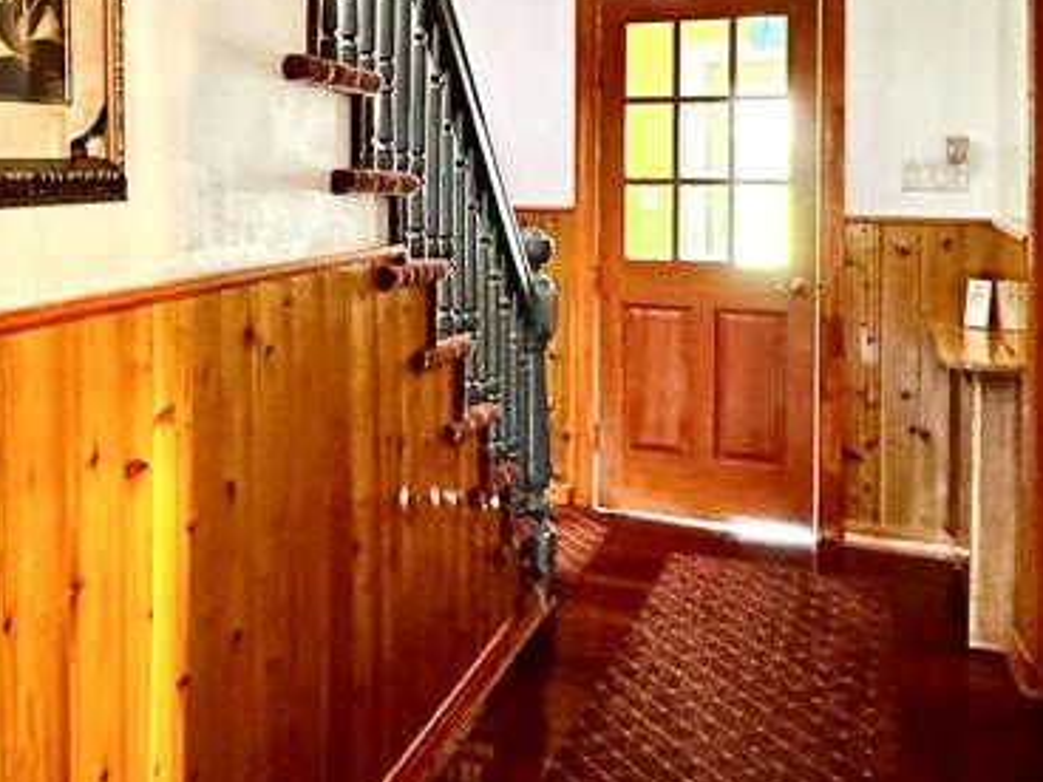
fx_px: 1175
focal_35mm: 39
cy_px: 164
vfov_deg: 35.7
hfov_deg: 47.0
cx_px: 334
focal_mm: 2.22
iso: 1000
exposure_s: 1/40
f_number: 2.2
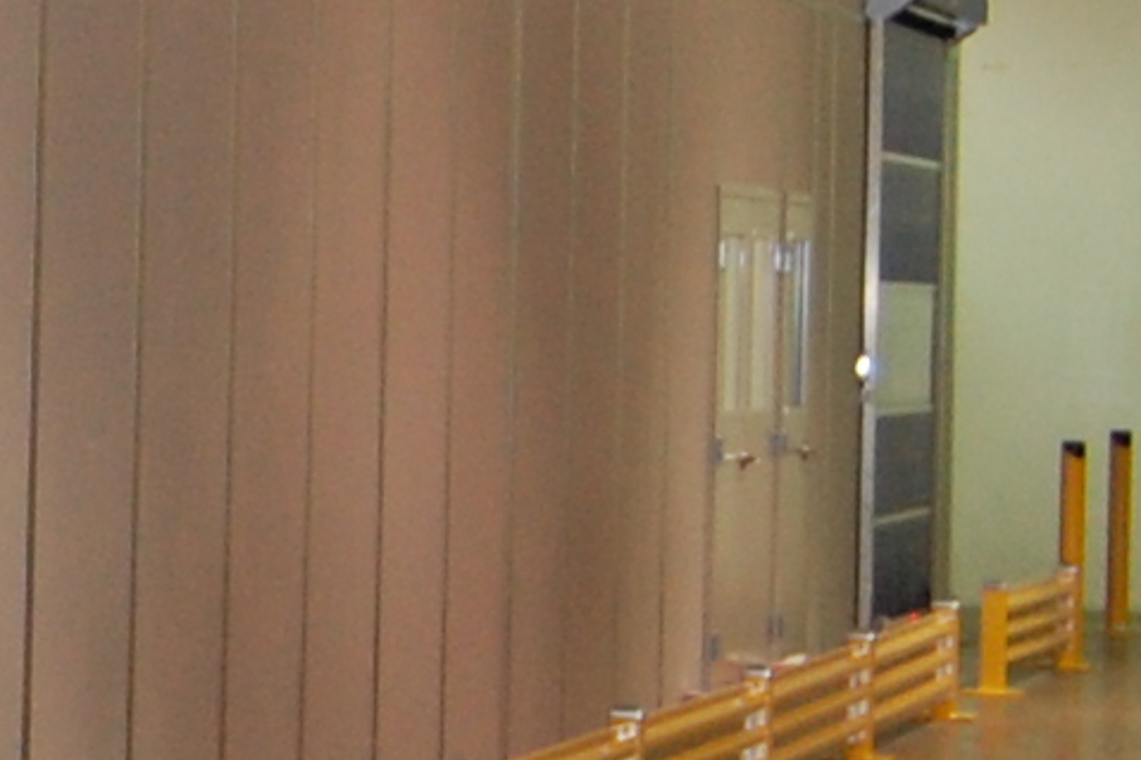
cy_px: 276
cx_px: -1262
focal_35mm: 226
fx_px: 7160
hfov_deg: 8.6
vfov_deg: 6.1
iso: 800
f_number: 4
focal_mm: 24
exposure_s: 1/60
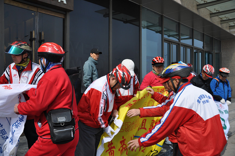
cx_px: 118
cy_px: 78
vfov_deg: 39.9
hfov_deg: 57.3
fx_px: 215
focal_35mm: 33
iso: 200
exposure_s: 1/2000
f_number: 4
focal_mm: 22
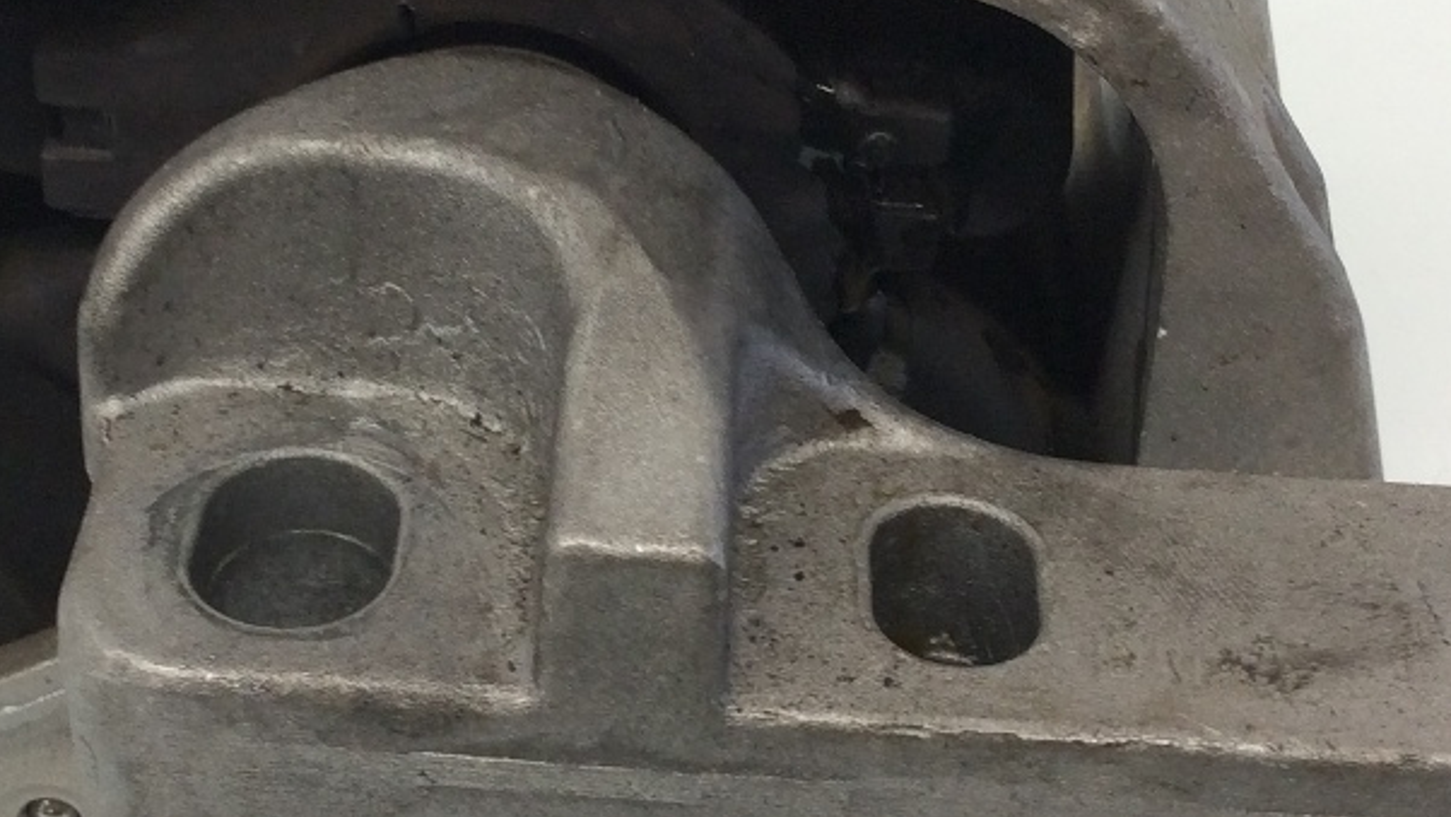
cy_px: 347
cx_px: 598
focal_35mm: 74
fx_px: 2848
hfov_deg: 28.5
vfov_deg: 16.3
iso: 40
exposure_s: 1/40
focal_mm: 3.3
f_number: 2.4
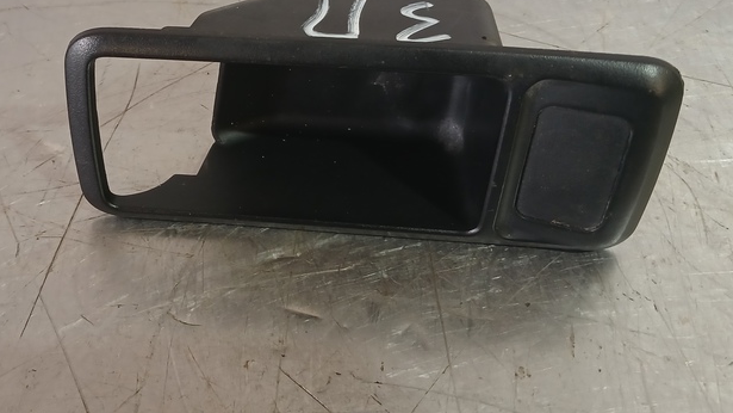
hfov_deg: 41.3
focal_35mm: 49
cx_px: 218
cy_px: 128
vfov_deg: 24.3
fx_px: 952
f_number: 1.8
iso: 200
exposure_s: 1/50
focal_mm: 4
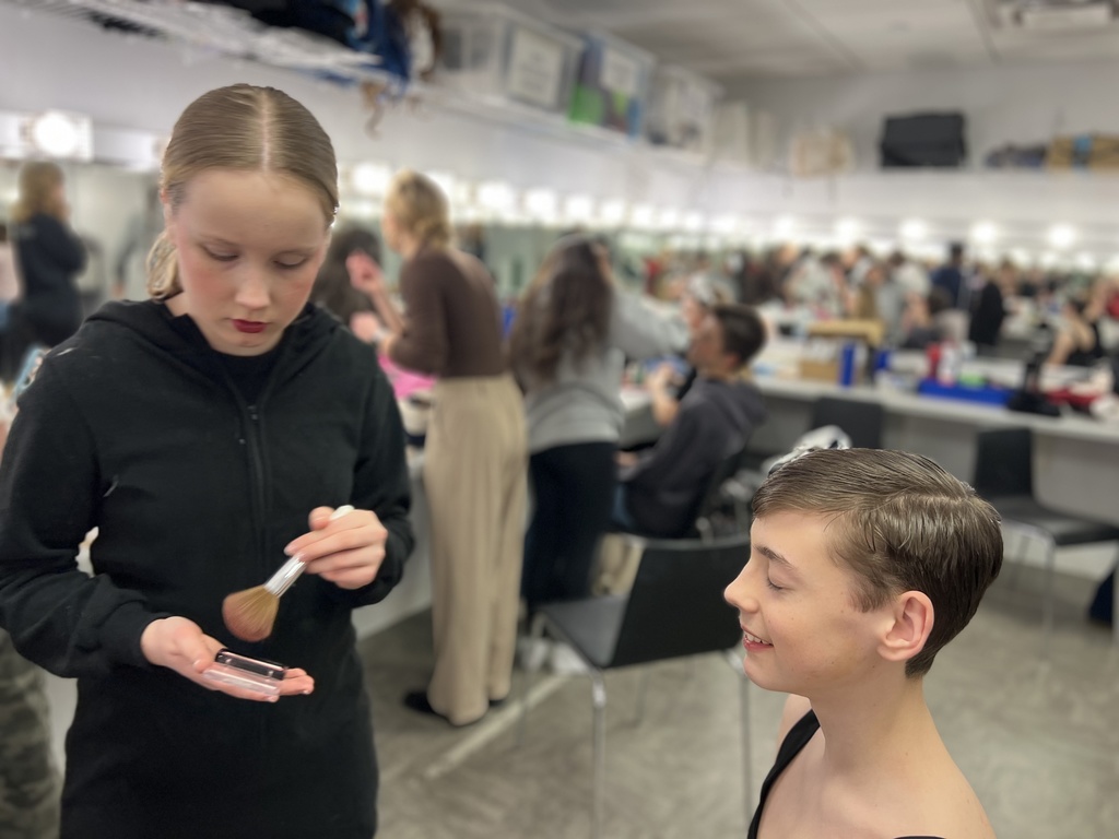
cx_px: 560
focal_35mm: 26
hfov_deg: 67.3
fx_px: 840
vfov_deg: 53.1
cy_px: 420
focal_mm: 5.7
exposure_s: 1/120
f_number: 1.5
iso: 80
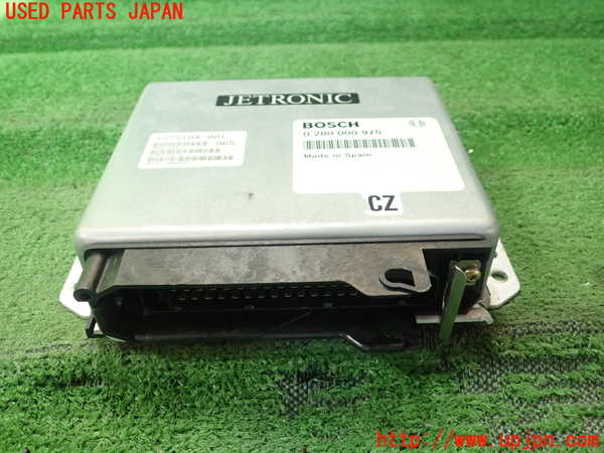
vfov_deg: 46.8
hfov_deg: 60.0
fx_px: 523
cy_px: 226
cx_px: 302
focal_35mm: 30
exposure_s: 1/125
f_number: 2.3
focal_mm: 5.5
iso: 320
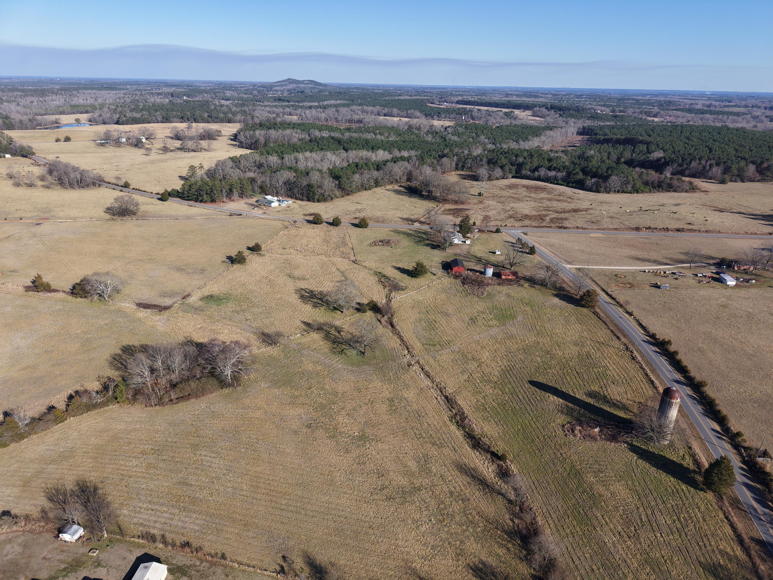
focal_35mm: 24
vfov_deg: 56.8
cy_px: 290
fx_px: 536
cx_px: 386
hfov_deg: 71.6
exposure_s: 1/3200
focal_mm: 8.67
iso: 150
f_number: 1.8
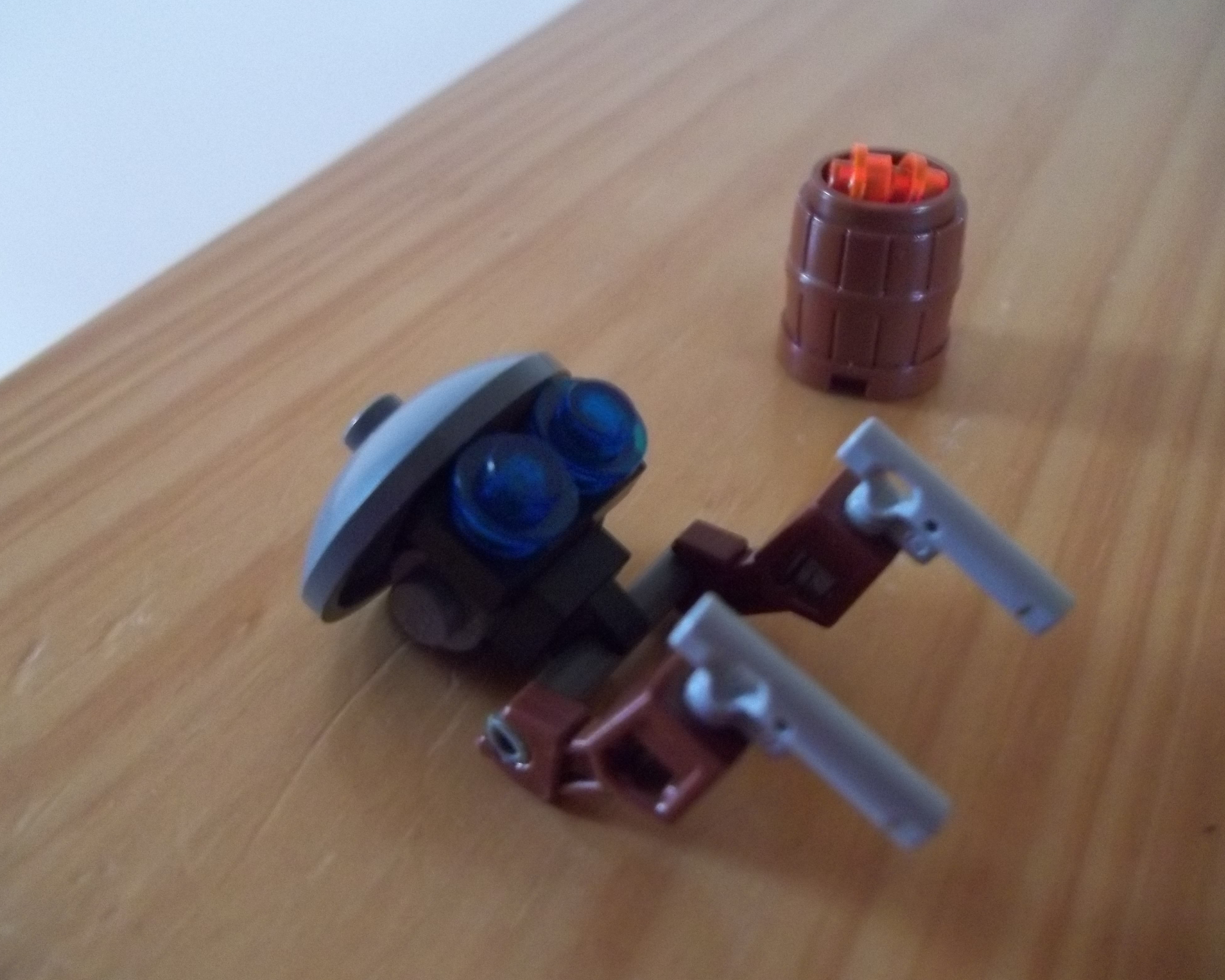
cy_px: 493
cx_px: 579
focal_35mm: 34
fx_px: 1233
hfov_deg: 52.8
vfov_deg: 43.4
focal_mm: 5.7
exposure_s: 1/8
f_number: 2.9
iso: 400
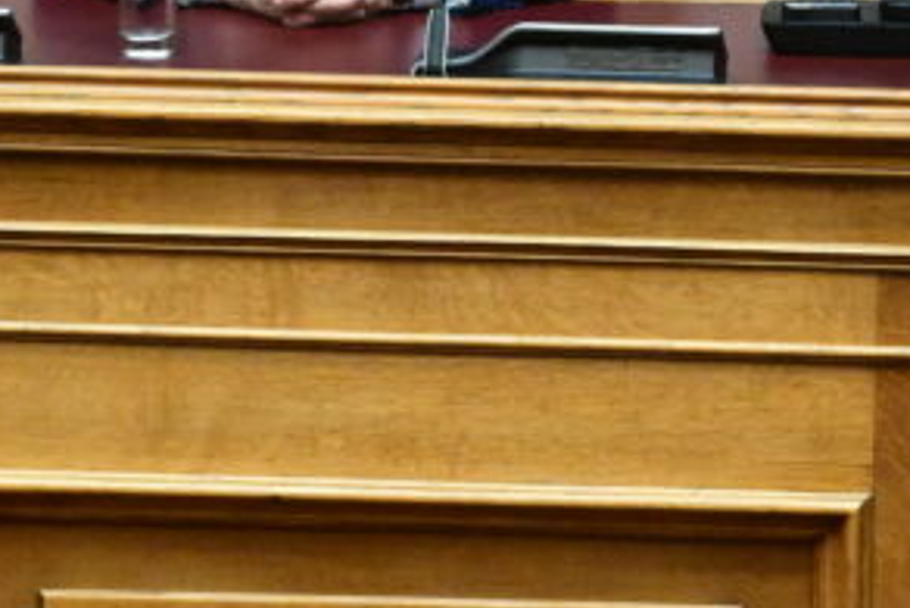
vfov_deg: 2.0
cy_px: 134
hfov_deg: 2.9
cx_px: 1636
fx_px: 17677
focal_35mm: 699
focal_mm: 170
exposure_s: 1/800
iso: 10000
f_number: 5.6
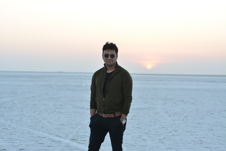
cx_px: 113
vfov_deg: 18.2
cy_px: 76
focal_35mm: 75
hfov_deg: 27.0
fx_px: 471
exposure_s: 1/100
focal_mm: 50
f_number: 3.2
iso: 100
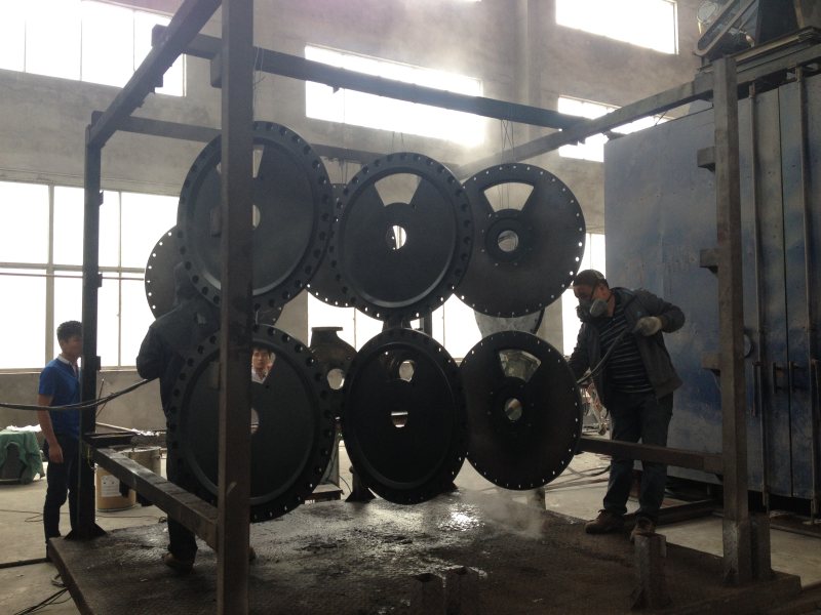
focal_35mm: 35
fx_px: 830
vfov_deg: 40.7
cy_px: 308
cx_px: 410
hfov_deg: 52.6
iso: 80
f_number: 2.4
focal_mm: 4.28
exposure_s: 1/120
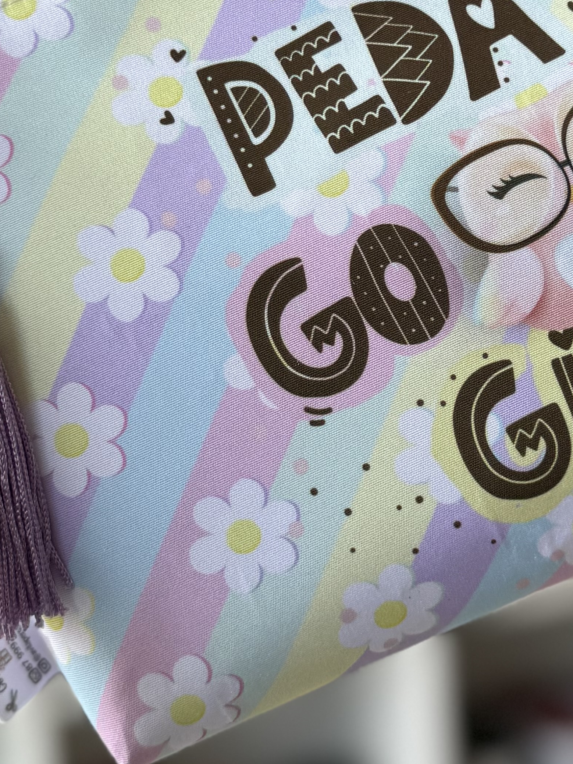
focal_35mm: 66
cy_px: 249
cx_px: 396
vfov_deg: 29.2
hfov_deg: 22.1
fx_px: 1457
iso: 80
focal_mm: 6.76
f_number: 1.78
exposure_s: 1/488
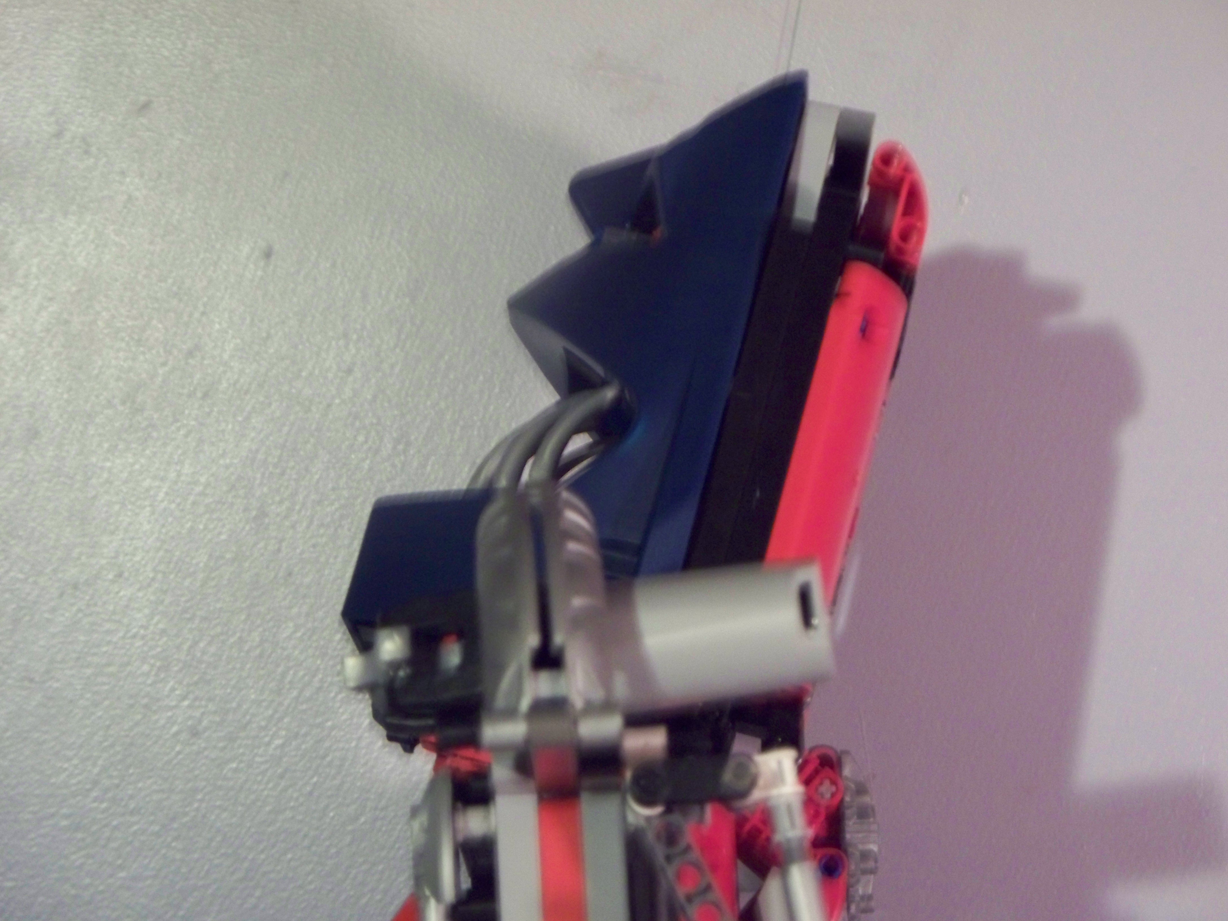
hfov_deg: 19.1
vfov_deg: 14.4
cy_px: 460
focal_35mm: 103
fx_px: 3654
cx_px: 614
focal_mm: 22.05
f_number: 3.8
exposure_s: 1/4
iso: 400
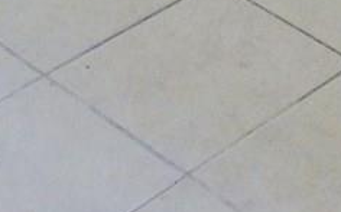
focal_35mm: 138
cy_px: -22
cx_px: 545
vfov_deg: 9.4
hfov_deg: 14.0
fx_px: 1281
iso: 1600
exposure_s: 1/30
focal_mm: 5.5
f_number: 3.3
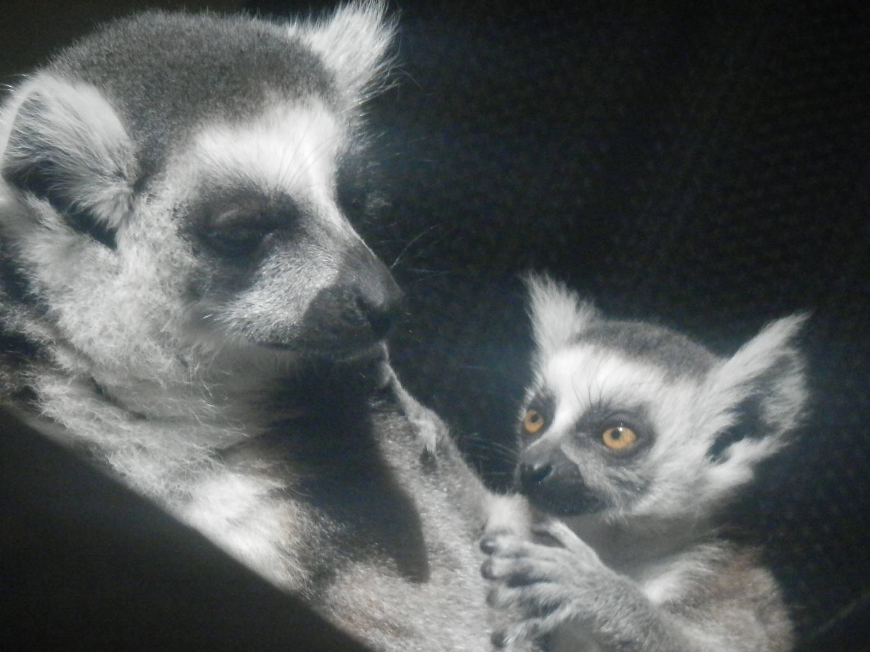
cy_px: 326
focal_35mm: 500
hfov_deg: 4.0
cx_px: 435
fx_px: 12566
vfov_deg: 3.0
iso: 800
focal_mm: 90
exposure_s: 1/400
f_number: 6.9
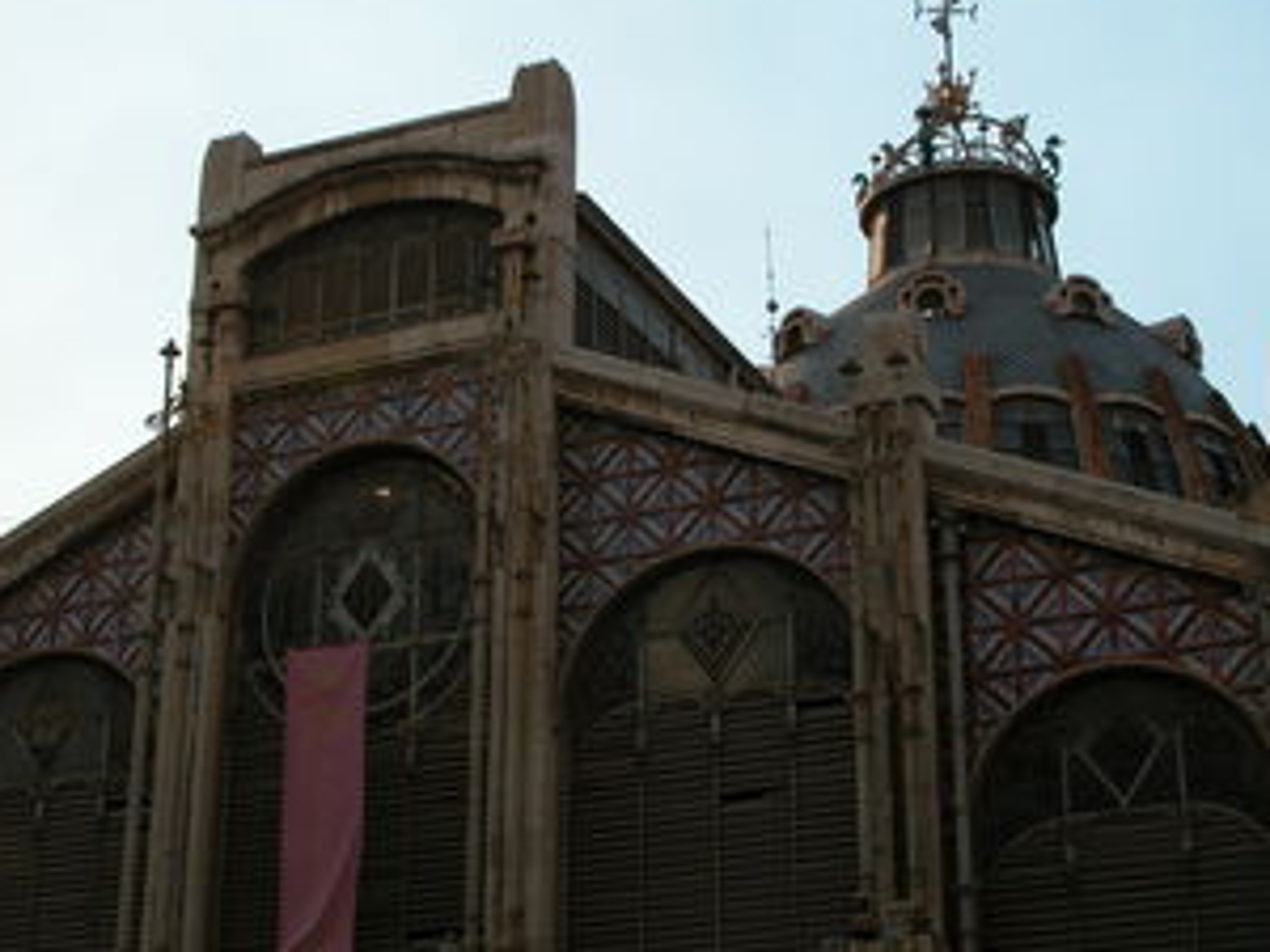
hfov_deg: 27.0
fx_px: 2642
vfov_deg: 20.4
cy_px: 368
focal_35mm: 72
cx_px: 660
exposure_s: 1/339
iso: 100
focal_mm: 13.7
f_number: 6.2
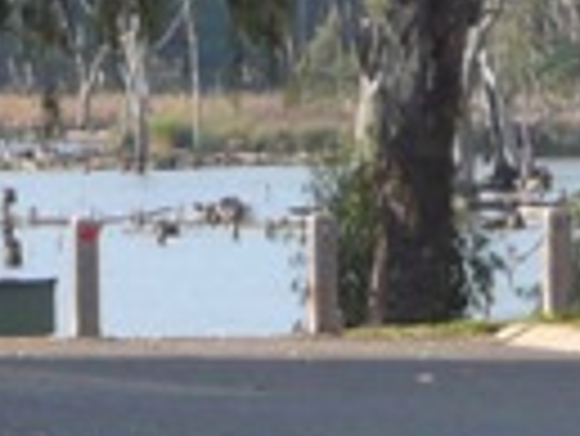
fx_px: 9962
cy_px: 445
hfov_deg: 3.3
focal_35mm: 594
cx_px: 486
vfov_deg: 2.5
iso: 100
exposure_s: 1/250
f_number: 4.7
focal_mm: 15.7
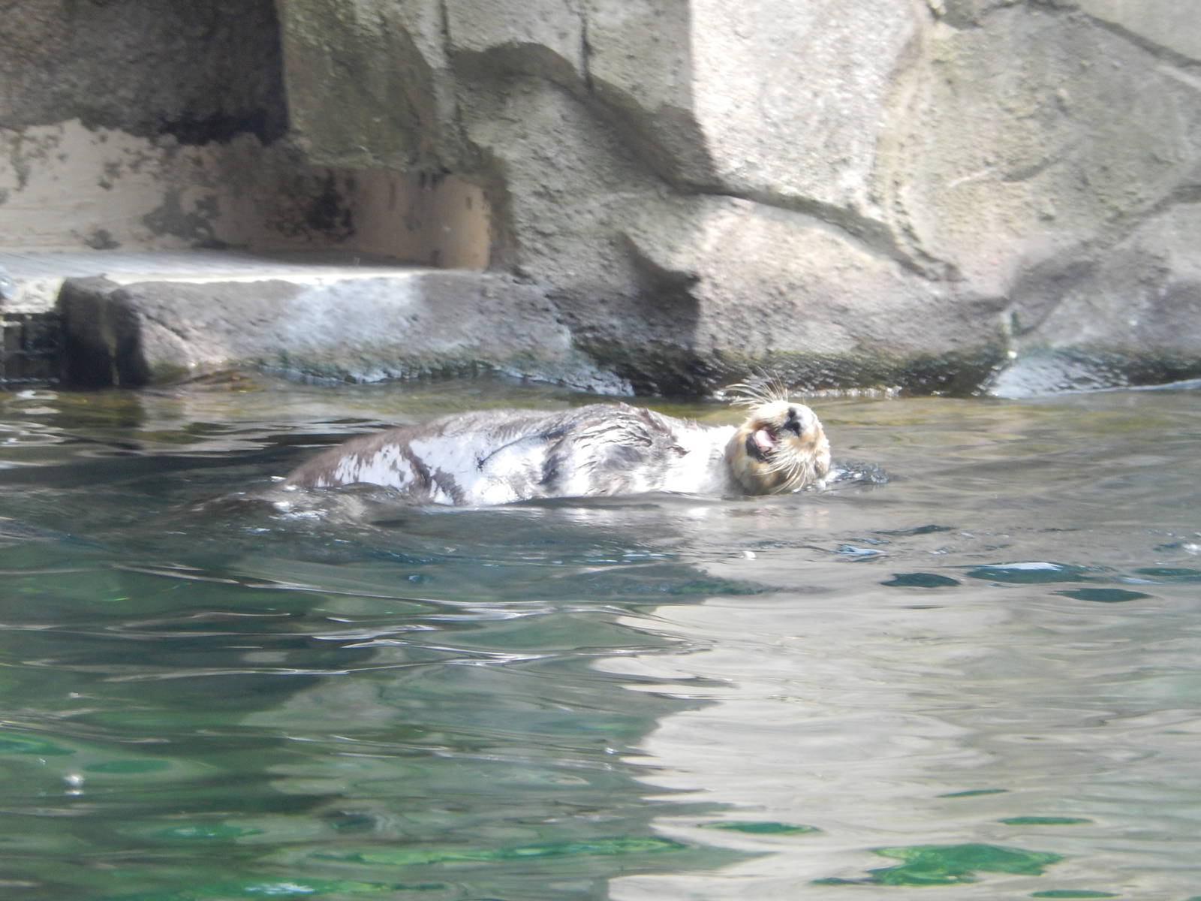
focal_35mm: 450
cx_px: 600
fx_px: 15613
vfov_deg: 3.3
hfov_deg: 4.4
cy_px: 450
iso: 400
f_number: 6.3
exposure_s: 1/80
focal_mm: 81
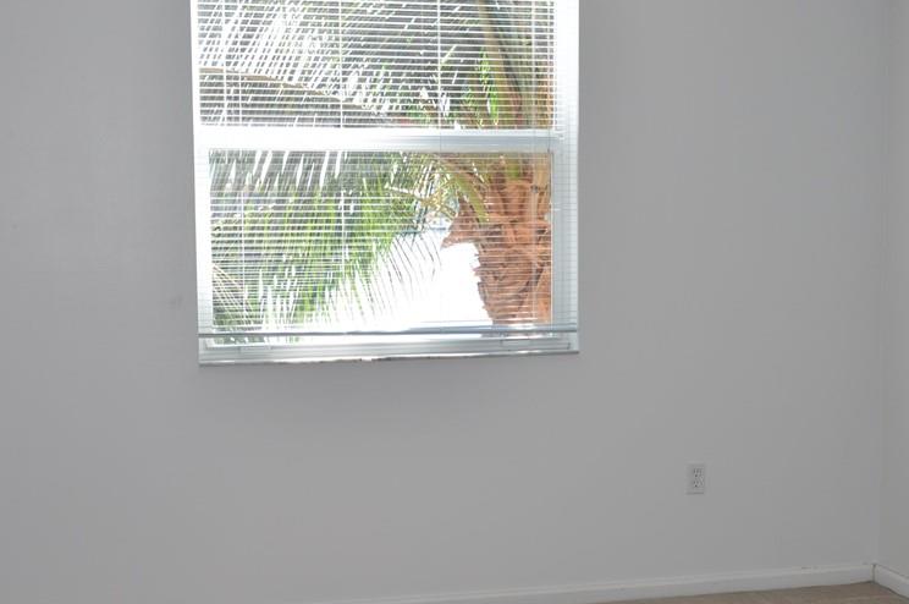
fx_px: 1437
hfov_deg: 35.1
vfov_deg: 23.7
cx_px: 498
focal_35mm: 57
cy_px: 341
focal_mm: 26
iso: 200
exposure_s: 1/200
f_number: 4
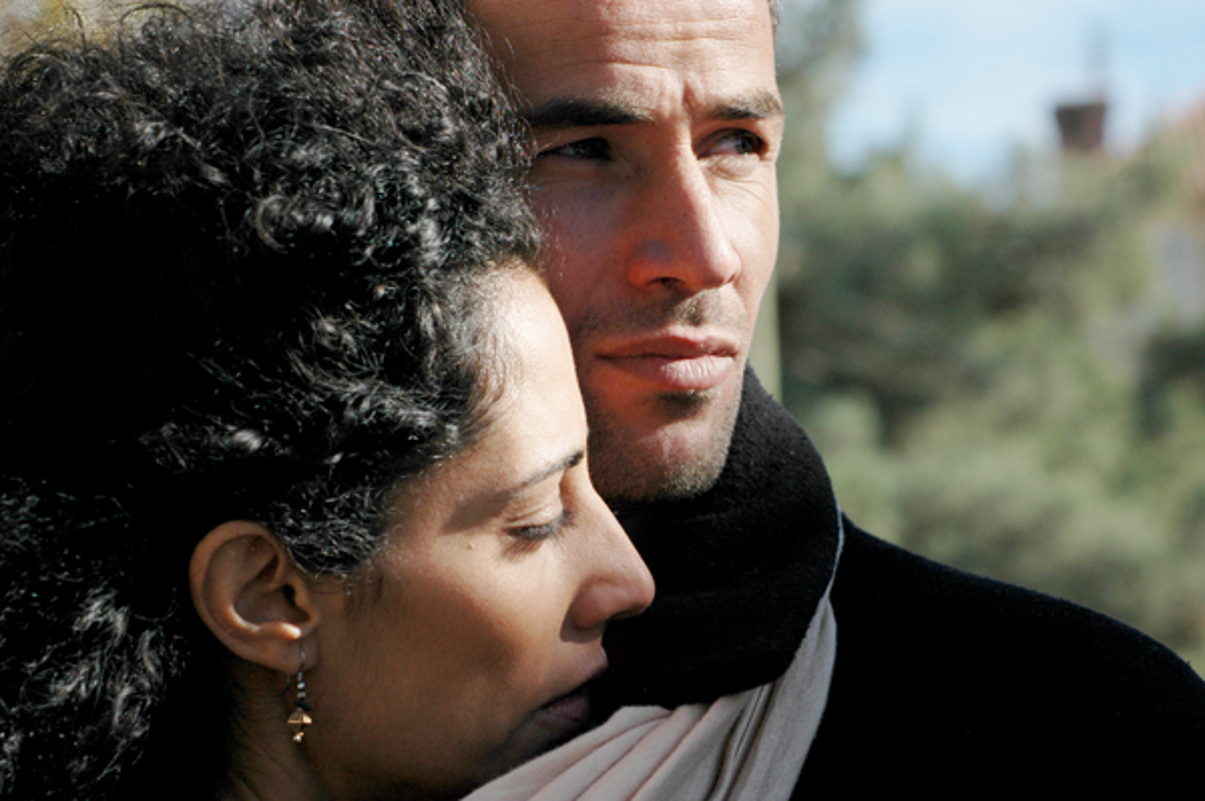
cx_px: 602
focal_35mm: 120
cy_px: 400
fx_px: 4013
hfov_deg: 17.1
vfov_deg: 11.4
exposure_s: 1/750
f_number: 8
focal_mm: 80
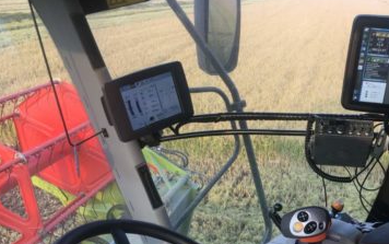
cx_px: 285
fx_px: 488
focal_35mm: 46
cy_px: 181
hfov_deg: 42.3
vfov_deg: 27.7
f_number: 2.2
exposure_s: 1/100
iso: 32
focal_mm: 4.15
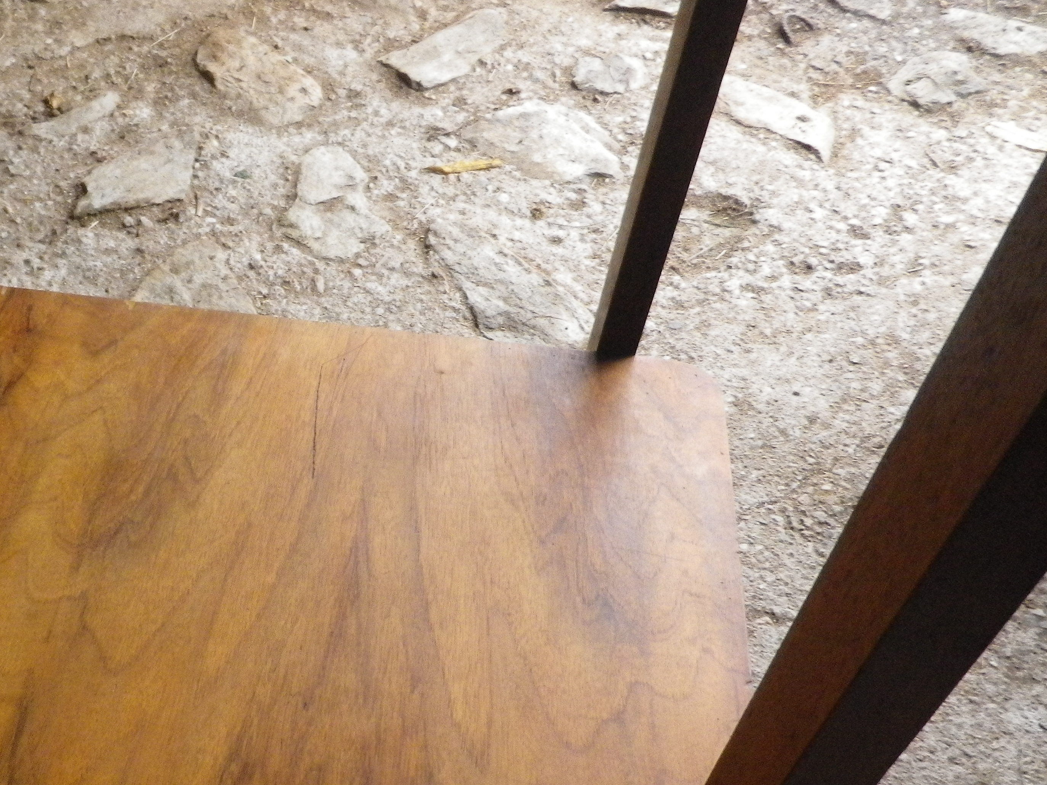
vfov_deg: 33.5
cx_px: 268
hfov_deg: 43.4
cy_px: 605
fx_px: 1270
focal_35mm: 42
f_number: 3.5
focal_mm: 4.5
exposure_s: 1/50
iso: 250
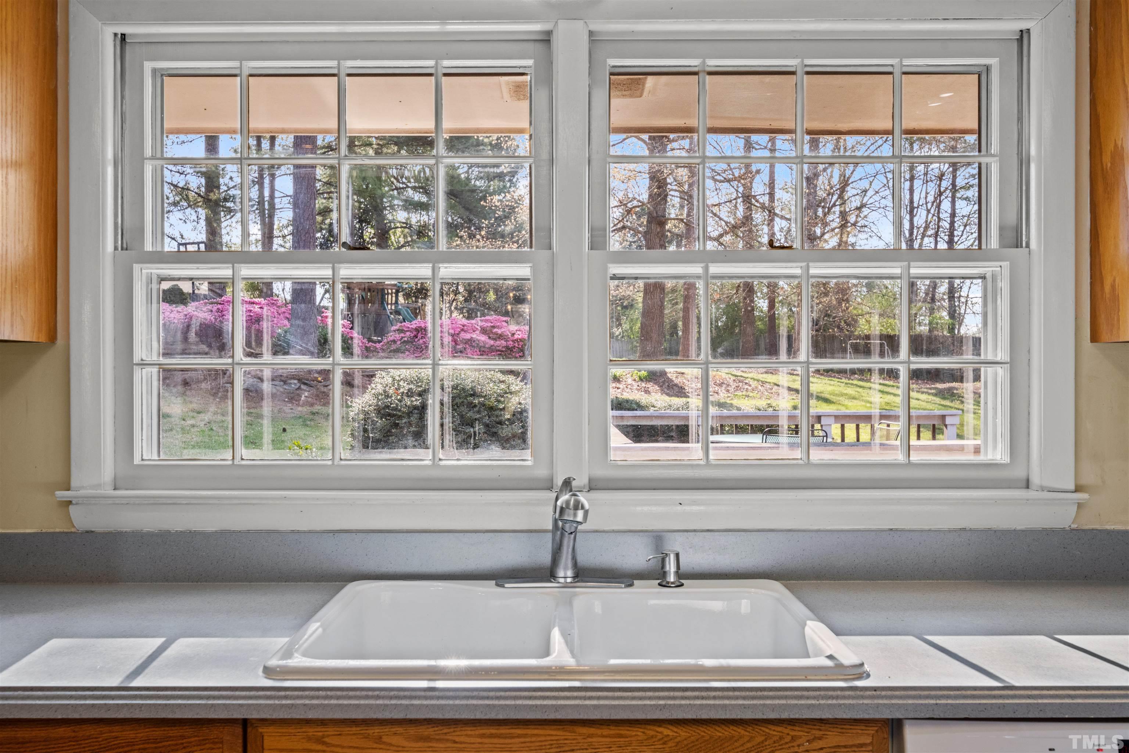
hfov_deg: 61.9
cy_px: 376
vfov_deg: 43.6
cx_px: 564
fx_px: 941
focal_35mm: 30
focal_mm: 30
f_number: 7.1
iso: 400
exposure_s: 1/20
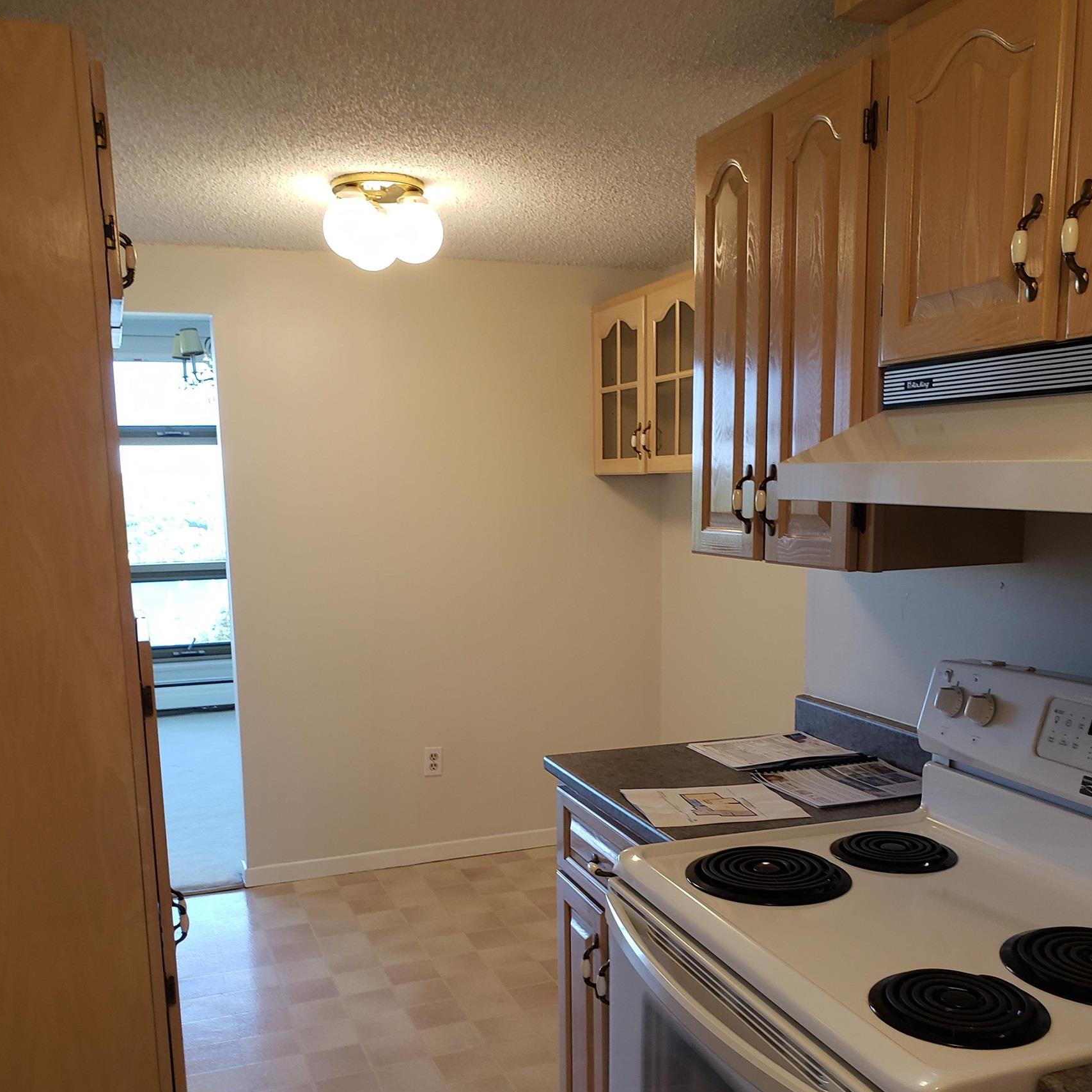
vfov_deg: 52.1
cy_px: 665
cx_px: 543
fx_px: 1106
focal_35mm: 31
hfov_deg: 52.5
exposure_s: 1/60
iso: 125
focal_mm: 4.3
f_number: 2.4
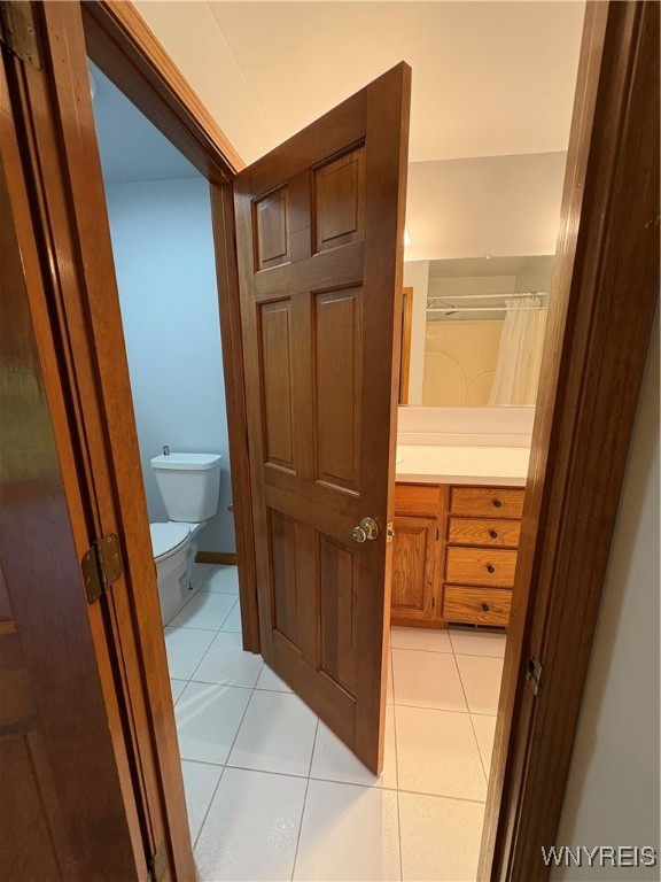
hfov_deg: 85.7
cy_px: 441
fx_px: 356
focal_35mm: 14
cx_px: 330
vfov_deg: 102.1
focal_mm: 2.22
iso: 400
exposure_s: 1/60
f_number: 2.2
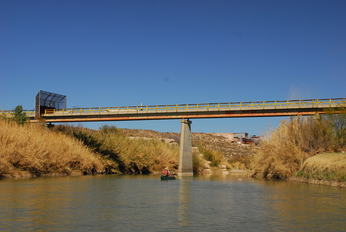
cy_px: 116
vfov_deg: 23.8
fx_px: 548
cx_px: 173
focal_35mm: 57
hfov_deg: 35.0
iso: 160
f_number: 8
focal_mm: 38
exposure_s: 1/250
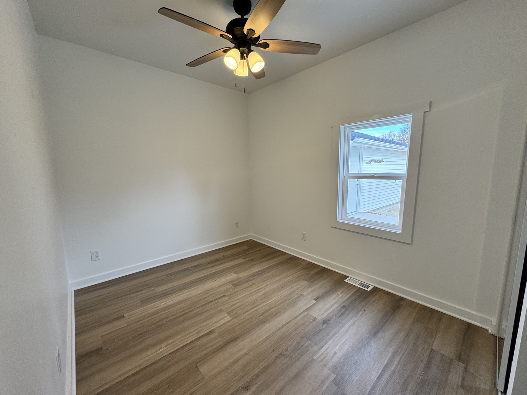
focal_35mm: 14
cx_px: 264
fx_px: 213
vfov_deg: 85.7
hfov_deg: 102.1
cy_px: 198
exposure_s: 1/120
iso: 100
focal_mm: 2.22
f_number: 2.2
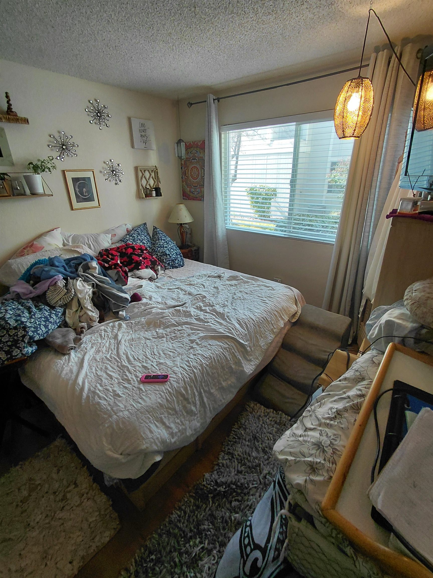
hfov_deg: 78.1
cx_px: 216
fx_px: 267
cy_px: 289
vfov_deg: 94.5
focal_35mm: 16
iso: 80
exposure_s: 1/60
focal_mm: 1.64
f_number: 2.2
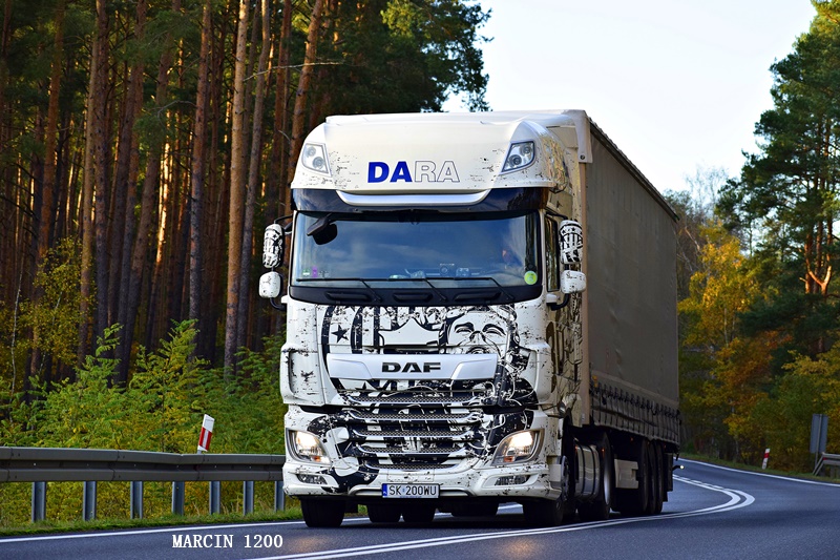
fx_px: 3674
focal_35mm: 158
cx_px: 420
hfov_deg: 13.0
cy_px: 280
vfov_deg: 8.7
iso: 800
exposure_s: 1/640
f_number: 6.3
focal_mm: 105
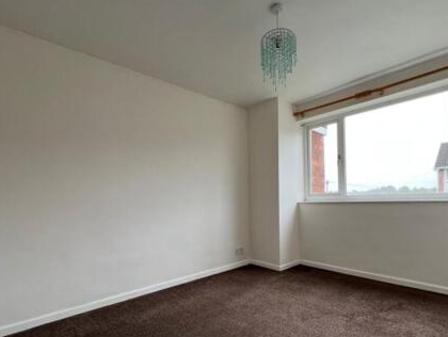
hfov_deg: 87.4
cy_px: 201
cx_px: 249
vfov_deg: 71.0
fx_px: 233
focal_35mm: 18
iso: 50
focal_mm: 1.57
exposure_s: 1/99
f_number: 1.8
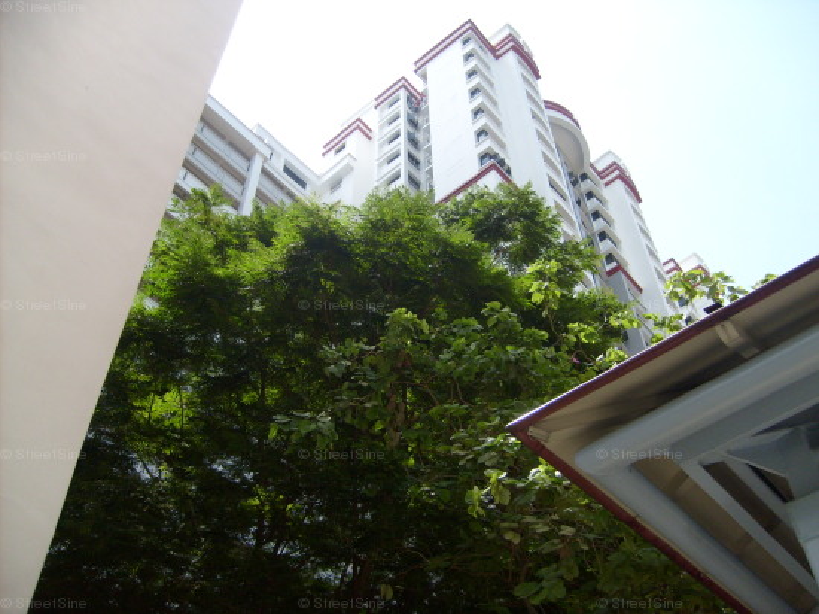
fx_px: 828
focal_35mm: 35
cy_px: 307
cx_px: 410
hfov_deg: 52.6
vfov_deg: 40.7
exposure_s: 1/180
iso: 80
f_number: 7.1
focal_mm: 5.8
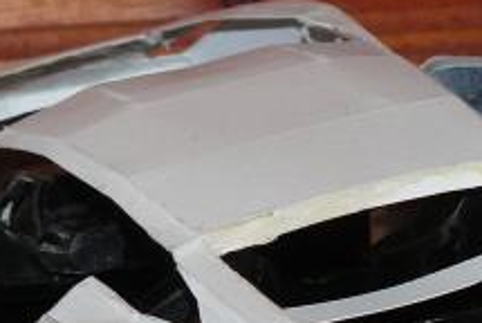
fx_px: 4183
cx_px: 274
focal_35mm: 312
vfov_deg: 4.4
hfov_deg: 6.6
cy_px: 343
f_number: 3.2
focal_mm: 14
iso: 100
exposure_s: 1/40
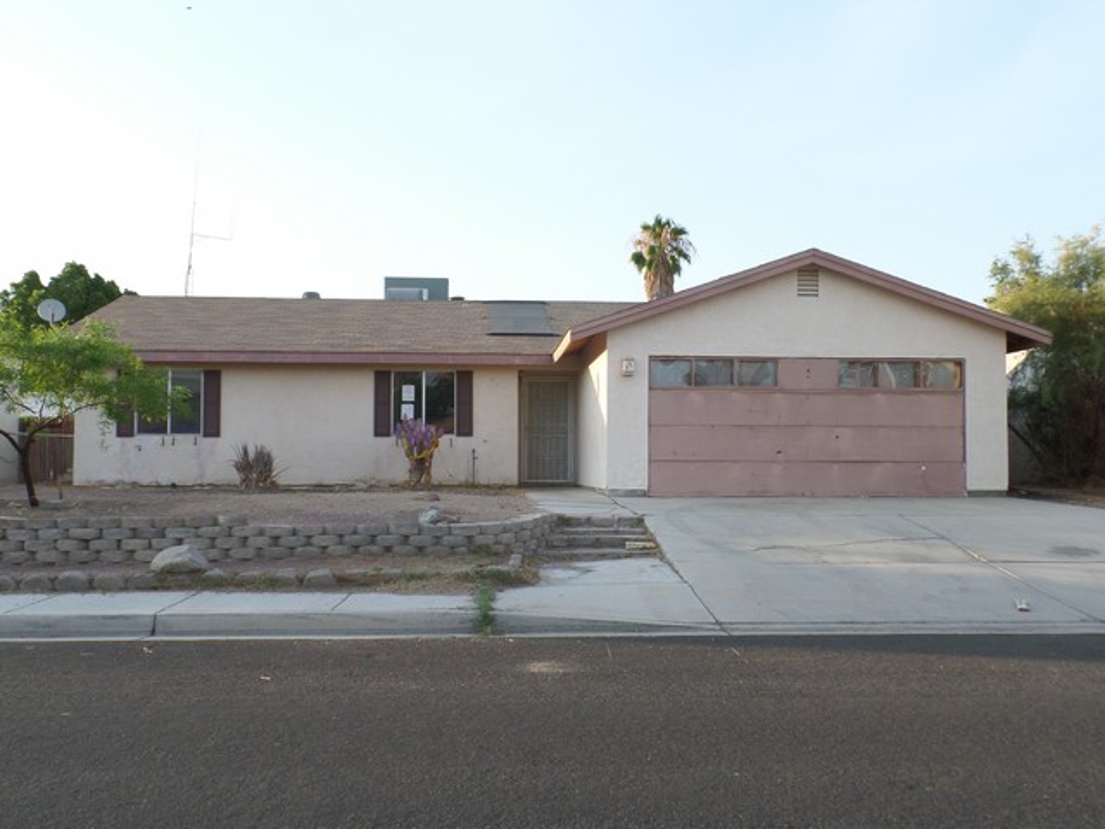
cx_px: 552
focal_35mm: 35
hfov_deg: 52.6
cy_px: 414
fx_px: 1117
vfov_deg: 40.7
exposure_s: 1/250
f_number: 3.4
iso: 100
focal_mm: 6.2
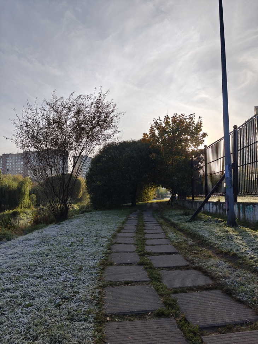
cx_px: 129
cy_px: 172
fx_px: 229
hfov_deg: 58.9
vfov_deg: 73.9
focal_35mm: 23
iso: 50
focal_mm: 6.06
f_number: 1.6
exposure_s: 1/733
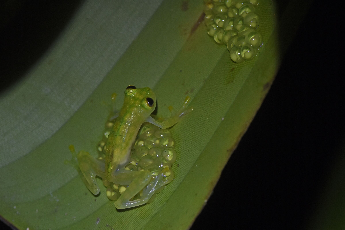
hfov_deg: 13.7
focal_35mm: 150
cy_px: 115
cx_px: 172
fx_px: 1438
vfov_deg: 9.2
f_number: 6.3
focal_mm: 150
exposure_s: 1/640
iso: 1600
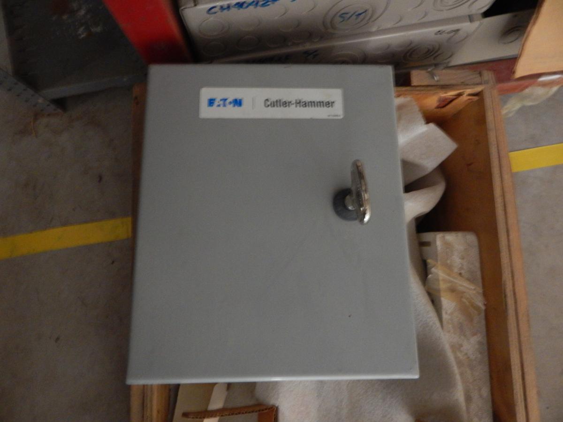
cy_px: 211
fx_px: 358
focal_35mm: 22
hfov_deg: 76.4
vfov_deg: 61.1
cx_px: 282
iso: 560
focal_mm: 4
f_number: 3
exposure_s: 1/15
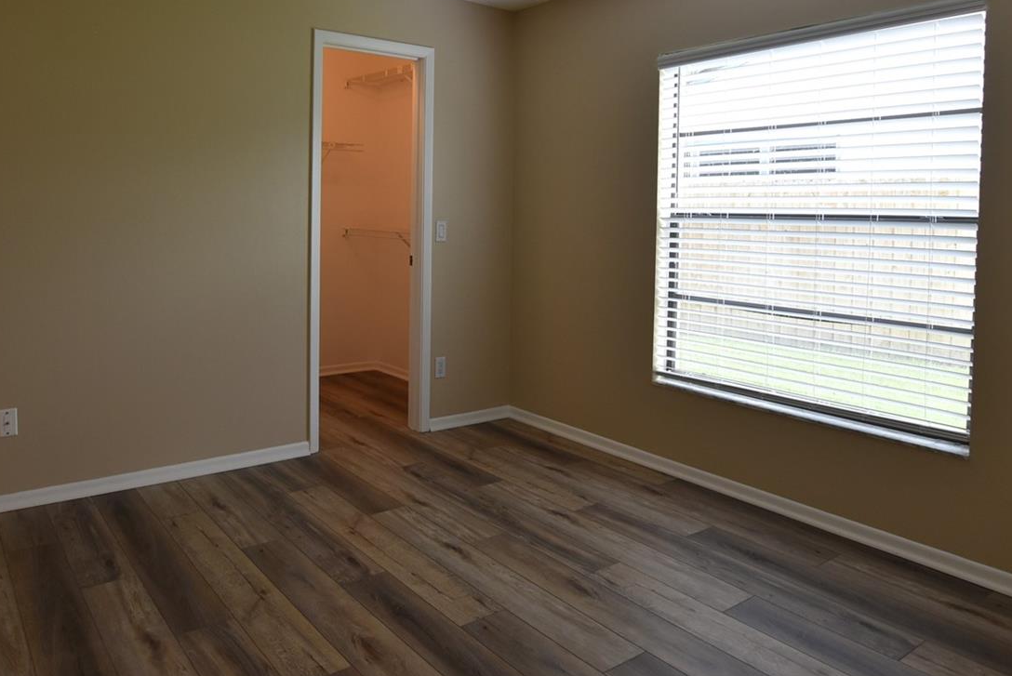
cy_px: 229
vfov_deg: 49.9
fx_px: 714
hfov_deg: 70.2
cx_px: 419
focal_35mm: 25
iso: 400
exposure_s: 1/60
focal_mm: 11.5
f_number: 4
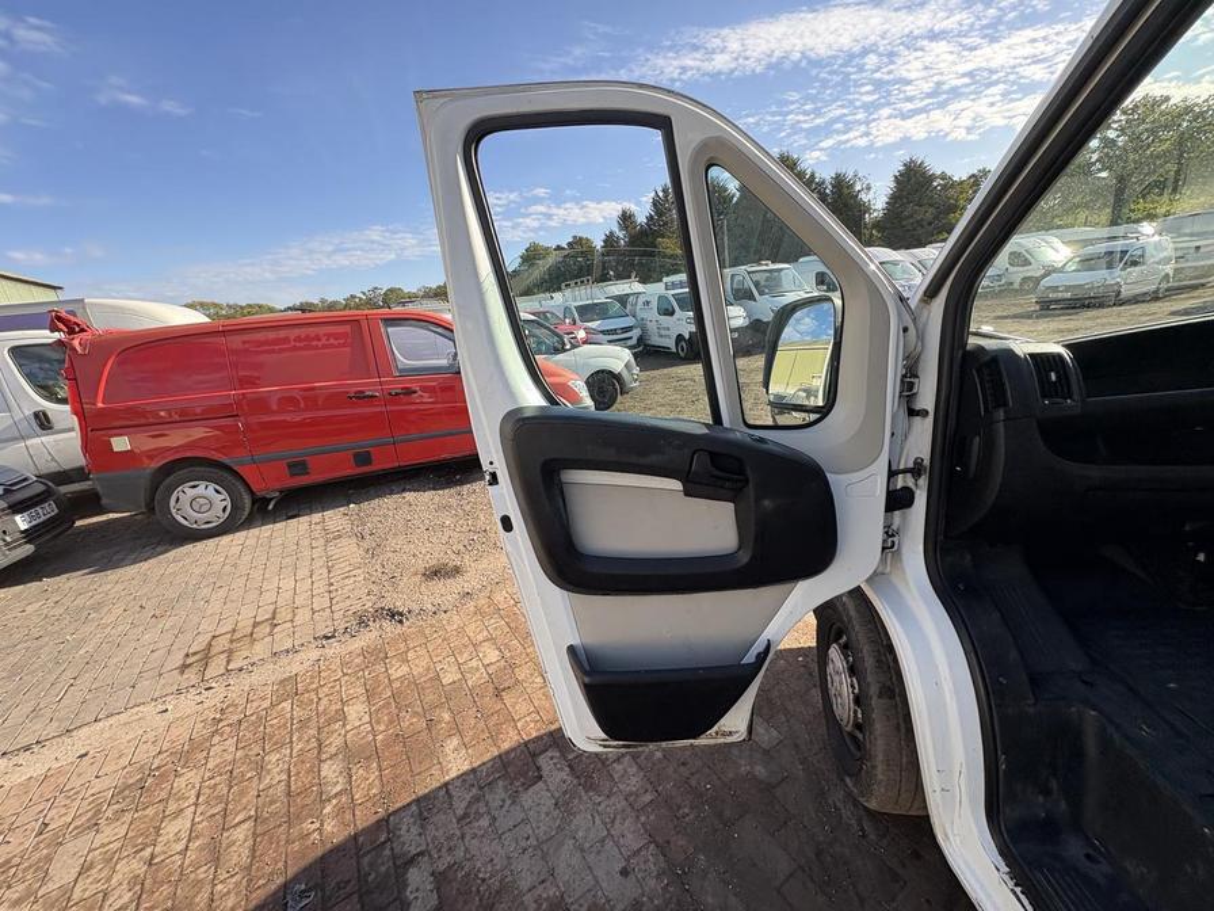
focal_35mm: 14
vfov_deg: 85.7
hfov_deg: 102.1
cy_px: 456
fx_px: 491
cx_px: 607
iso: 40
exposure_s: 1/325
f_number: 2.2
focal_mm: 2.22
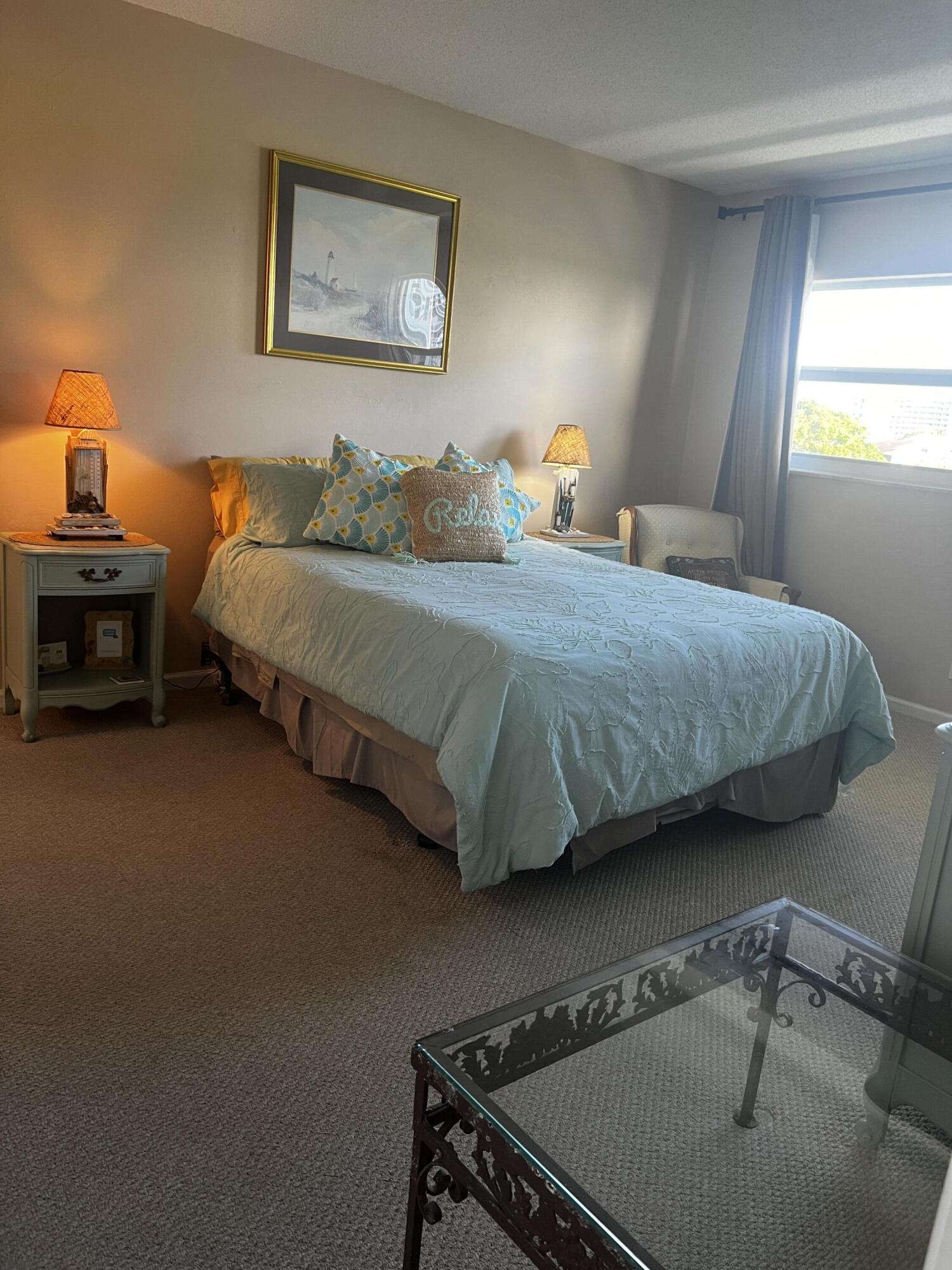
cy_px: 635
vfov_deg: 67.3
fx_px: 953
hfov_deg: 53.1
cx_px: 476
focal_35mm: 26
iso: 80
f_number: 1.5
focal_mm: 5.7
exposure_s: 1/60
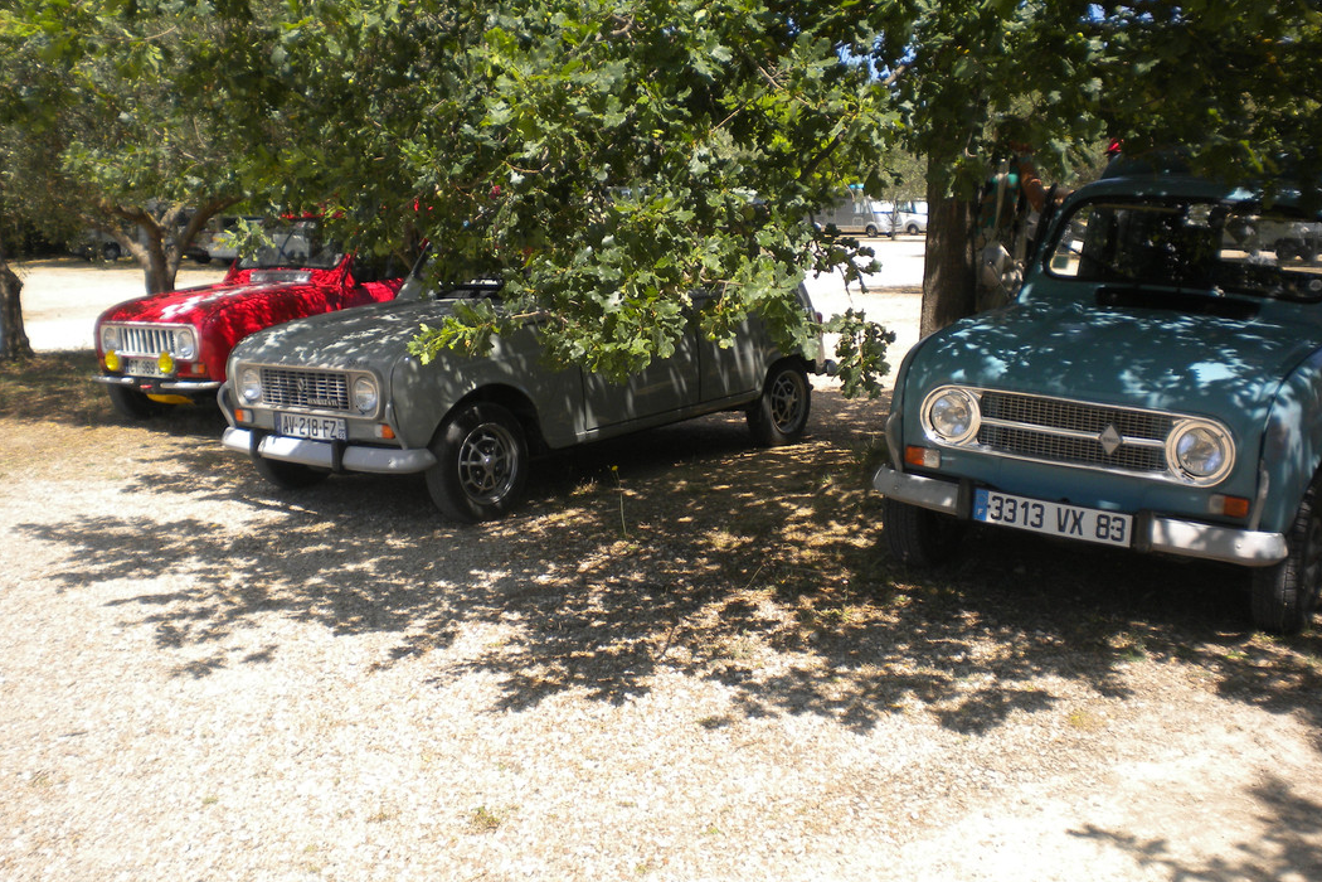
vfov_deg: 35.9
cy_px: 410
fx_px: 1359
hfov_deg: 51.9
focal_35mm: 37
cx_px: 657
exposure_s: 1/462
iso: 80
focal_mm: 6.3
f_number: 4.6
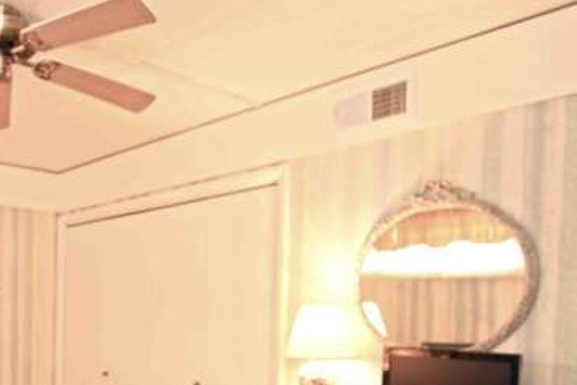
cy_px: 345
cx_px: 30
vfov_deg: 34.8
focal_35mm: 36
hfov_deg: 46.5
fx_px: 577
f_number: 3.2
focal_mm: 17
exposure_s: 1/40
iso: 500
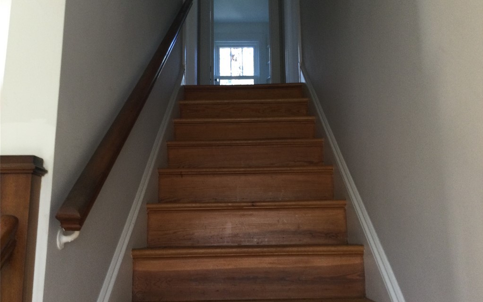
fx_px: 434
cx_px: 242
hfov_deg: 58.2
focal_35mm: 33
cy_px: 159
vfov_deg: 38.3
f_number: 2.4
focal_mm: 3.3
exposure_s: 1/30
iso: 64
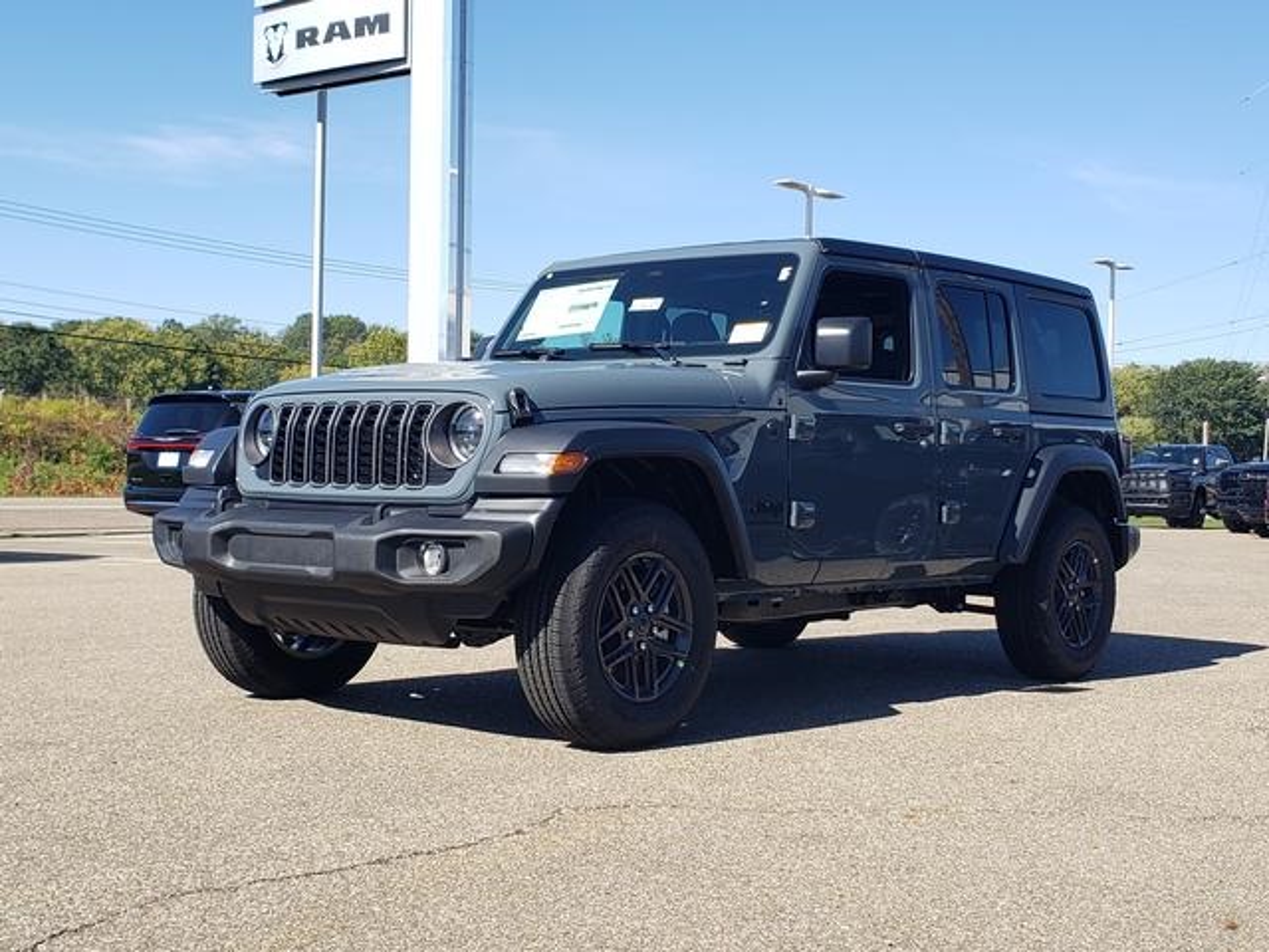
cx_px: 634
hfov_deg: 67.3
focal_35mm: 26
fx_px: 953
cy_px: 476
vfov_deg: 53.1
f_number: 2.4
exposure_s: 1/947
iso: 50
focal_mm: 4.3
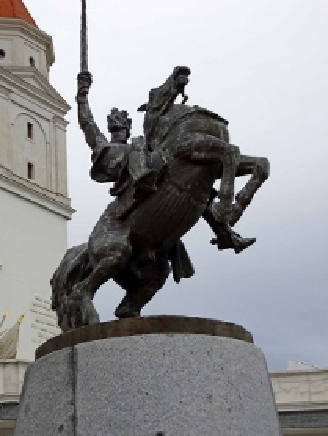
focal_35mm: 70
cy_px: 252
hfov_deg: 20.8
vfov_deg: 27.7
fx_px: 883
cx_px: 74
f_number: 4
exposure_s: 1/500
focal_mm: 7.05
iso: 80
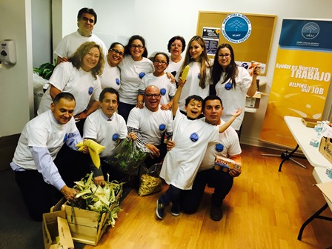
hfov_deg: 61.7
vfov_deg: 48.2
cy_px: 124
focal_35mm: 29
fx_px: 278
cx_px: 166
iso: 64
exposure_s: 1/30
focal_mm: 4.15
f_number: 2.2
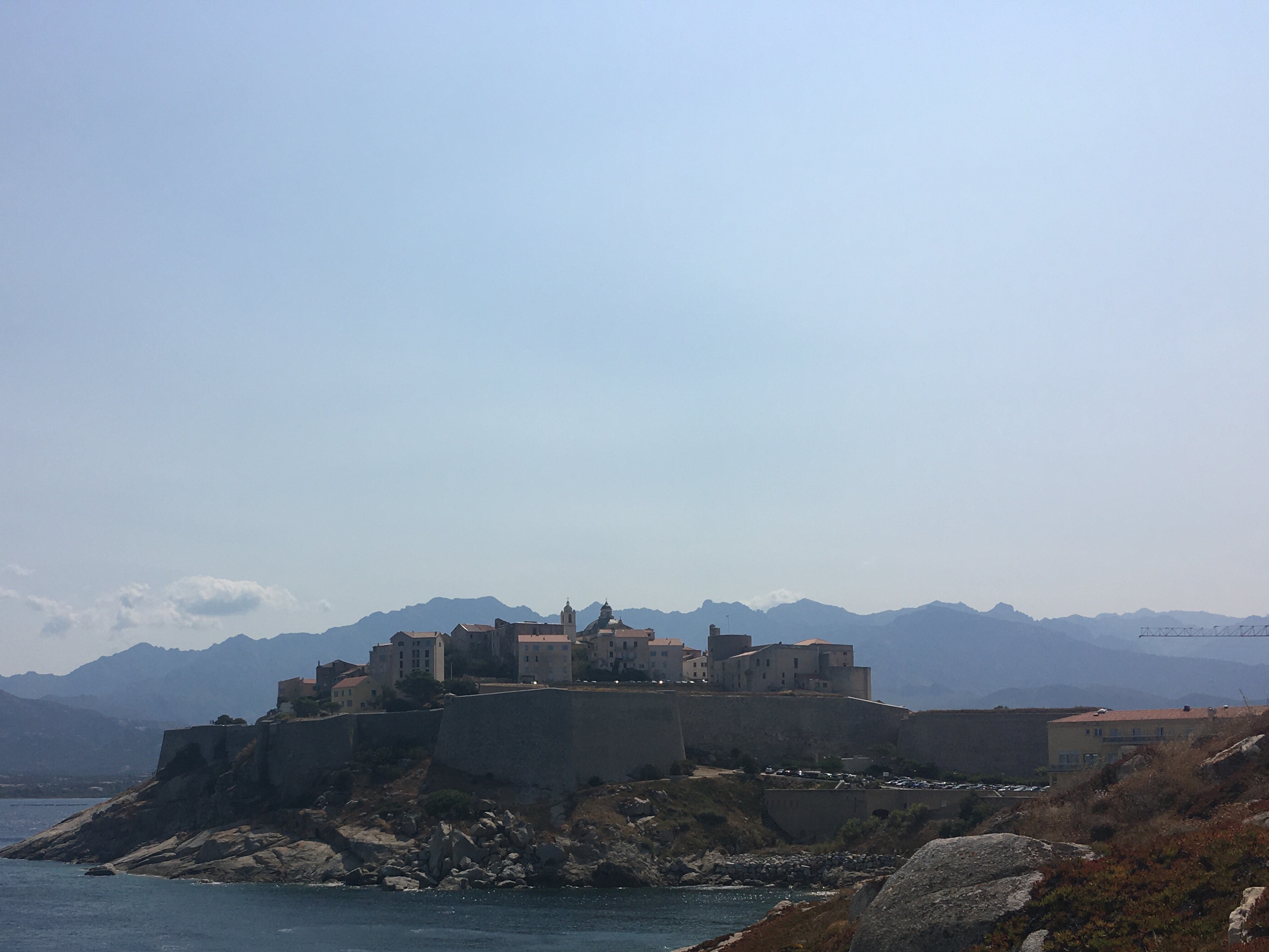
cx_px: 475
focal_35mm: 42
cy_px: 689
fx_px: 1540
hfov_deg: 44.4
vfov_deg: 33.8
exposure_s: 1/4049
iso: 25
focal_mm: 4.15
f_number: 2.2
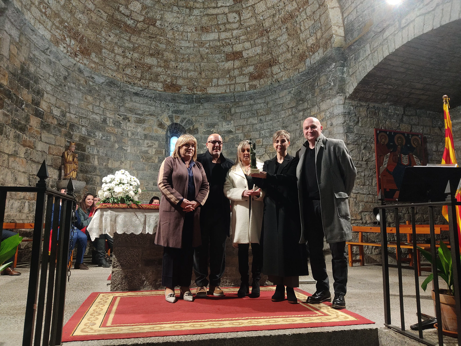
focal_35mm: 26
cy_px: 173
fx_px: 346
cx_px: 230
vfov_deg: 53.1
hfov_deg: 67.3
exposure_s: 1/33
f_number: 1.79
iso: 1246
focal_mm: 4.74
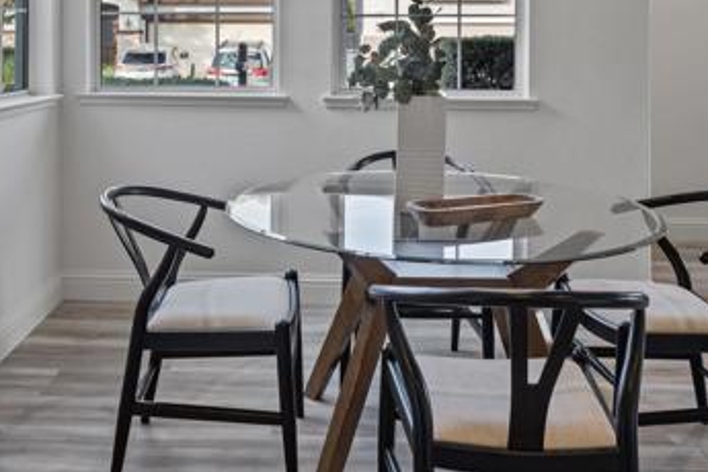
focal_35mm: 39
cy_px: 42
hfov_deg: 49.4
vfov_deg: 32.4
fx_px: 767
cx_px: 310
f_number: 8
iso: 160
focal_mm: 21
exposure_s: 1/6
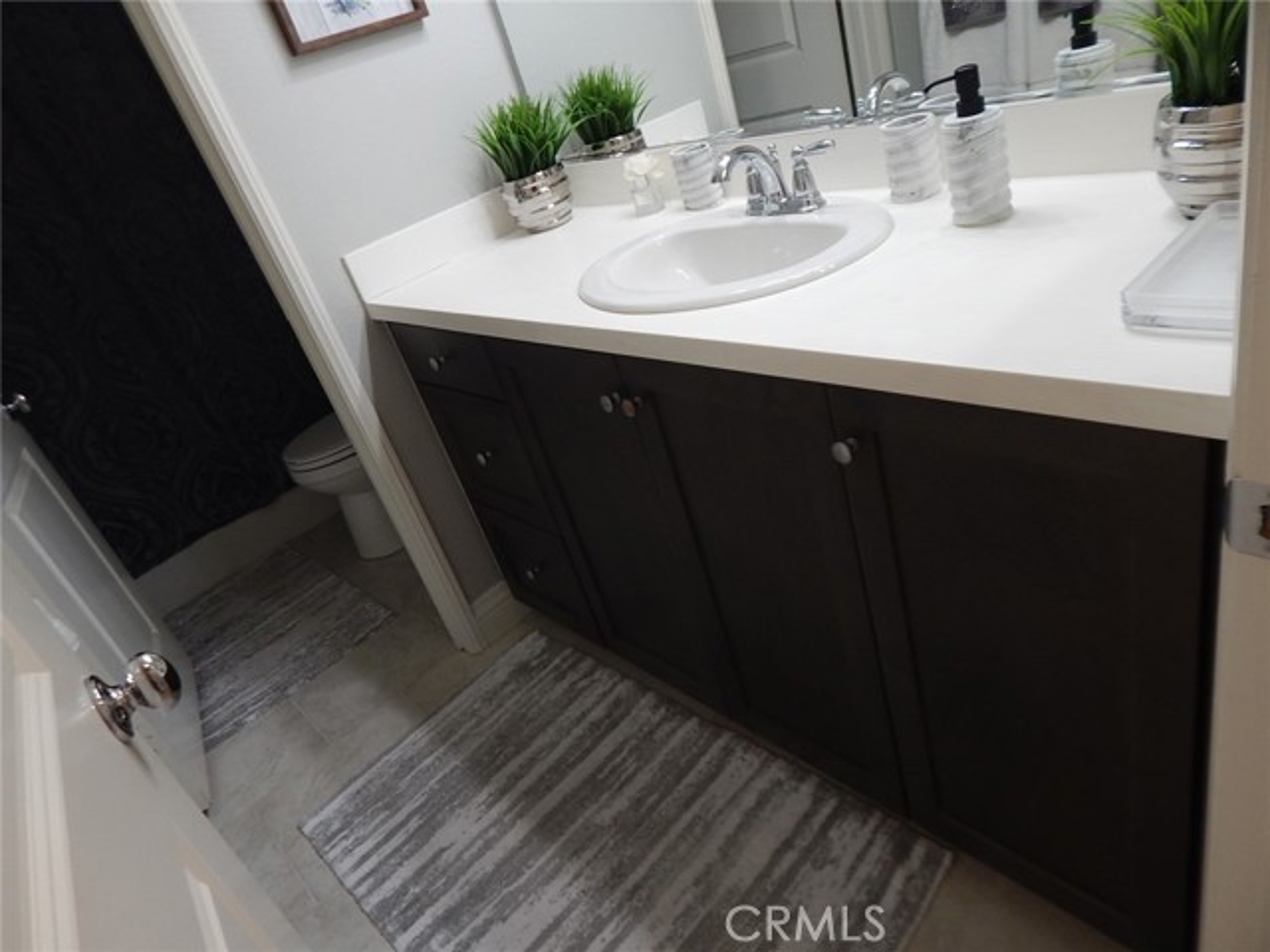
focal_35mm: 22
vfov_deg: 61.1
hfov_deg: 76.4
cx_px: 635
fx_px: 807
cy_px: 476
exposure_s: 1/30
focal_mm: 4
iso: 125
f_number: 3
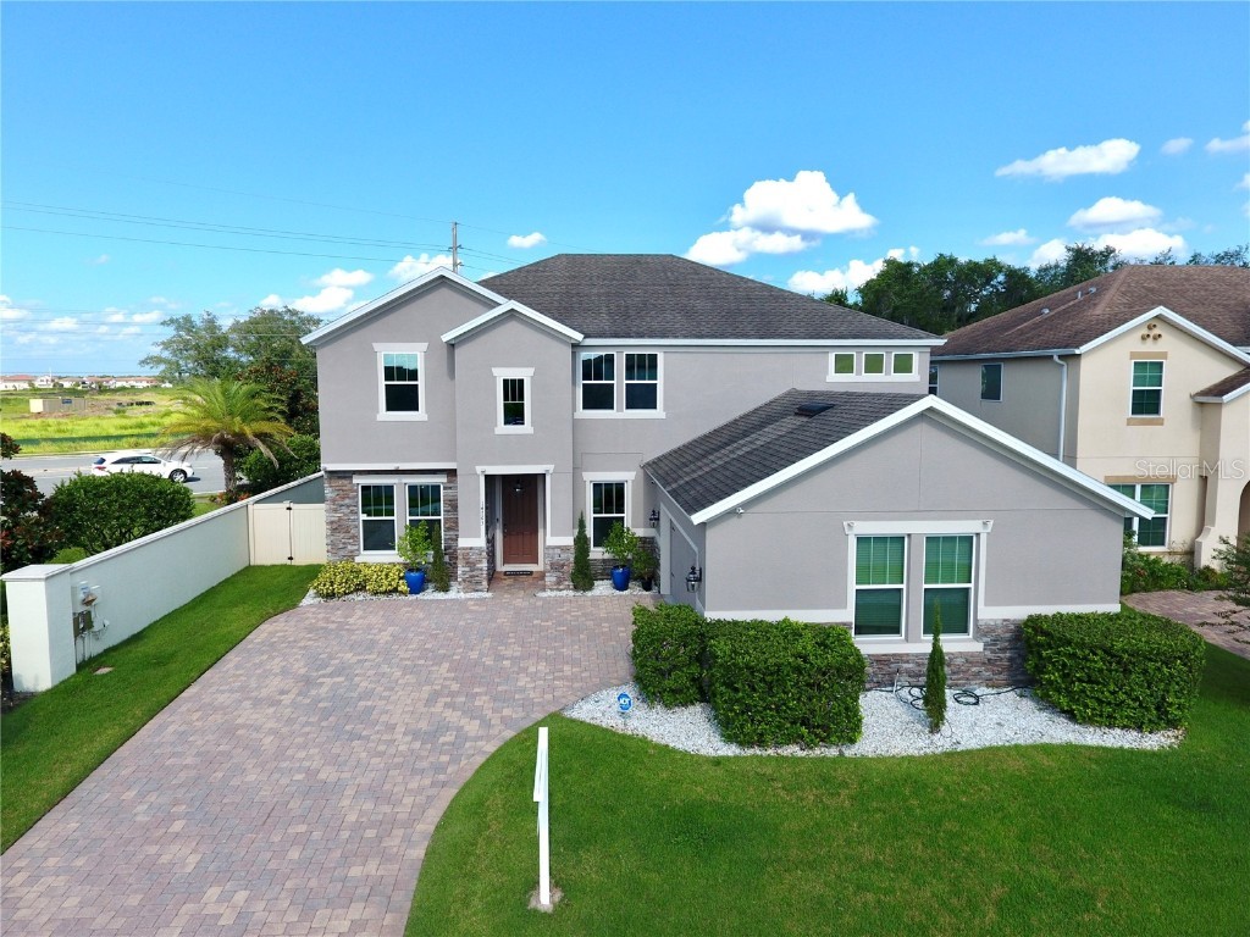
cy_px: 468
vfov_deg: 66.0
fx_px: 722
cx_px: 625
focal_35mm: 20
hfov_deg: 81.7
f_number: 2.8
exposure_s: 1/577
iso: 100
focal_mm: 3.61
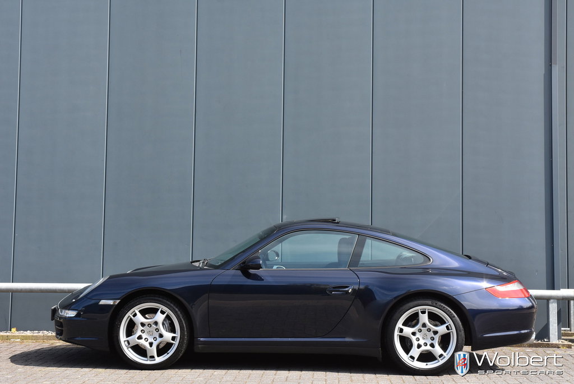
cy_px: 192
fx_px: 958
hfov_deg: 33.4
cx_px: 287
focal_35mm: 60
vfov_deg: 22.7
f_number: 8
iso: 400
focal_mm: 40
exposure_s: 1/500
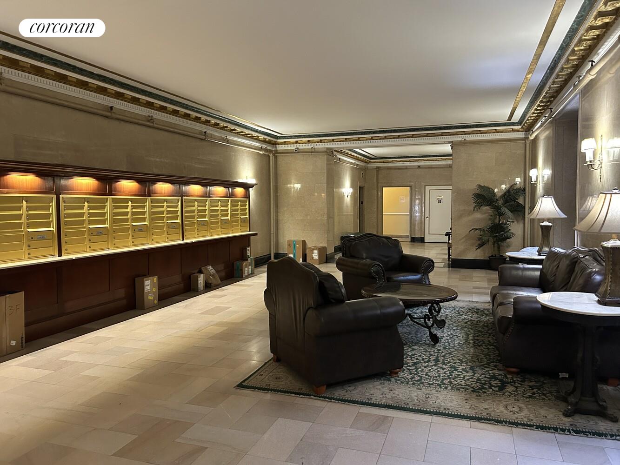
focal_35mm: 26
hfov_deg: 67.3
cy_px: 232
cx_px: 310
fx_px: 466
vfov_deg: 53.1
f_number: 1.5
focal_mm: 5.7
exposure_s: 1/60
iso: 500
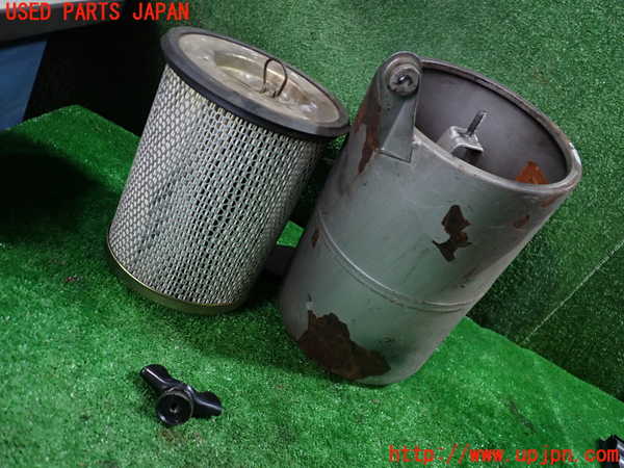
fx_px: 541
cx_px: 312
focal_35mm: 30
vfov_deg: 46.8
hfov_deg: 60.0
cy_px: 234
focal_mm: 5.4
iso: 320
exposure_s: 1/30
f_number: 2.3
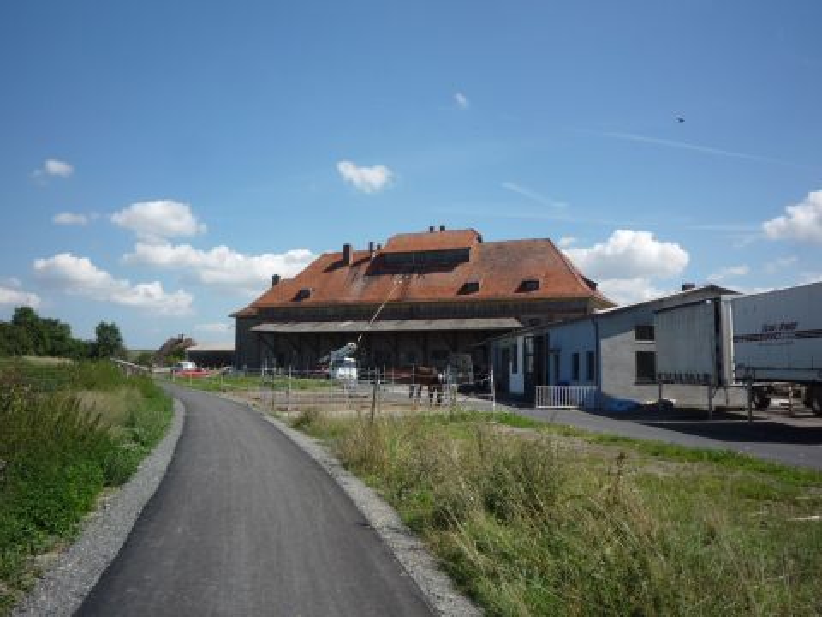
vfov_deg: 44.2
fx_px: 760
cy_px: 308
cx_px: 411
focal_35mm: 32
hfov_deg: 56.8
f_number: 5.6
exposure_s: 1/500
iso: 100
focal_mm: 5.2
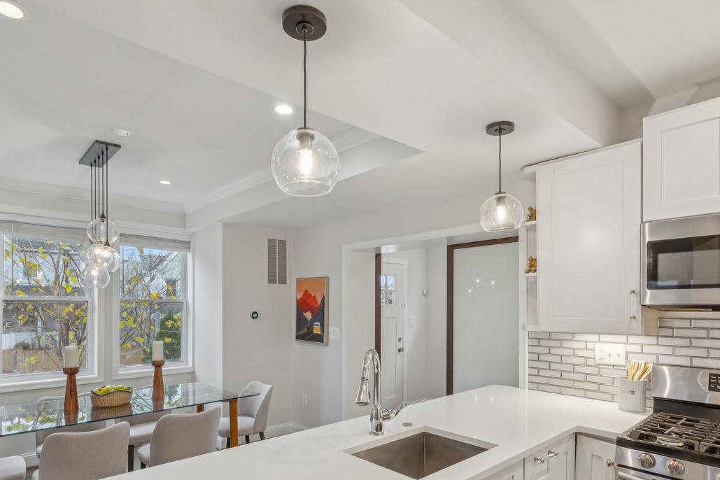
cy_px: 313
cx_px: 369
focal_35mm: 21
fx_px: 420
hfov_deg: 81.2
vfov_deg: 58.4
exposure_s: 1/8
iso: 250
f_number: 9
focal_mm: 10
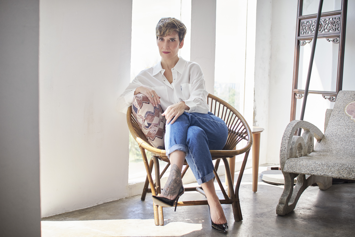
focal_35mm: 45
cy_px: 118
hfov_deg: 43.6
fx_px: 444
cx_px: 178
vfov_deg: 29.9
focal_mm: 30
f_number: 3.5
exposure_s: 1/400
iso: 320
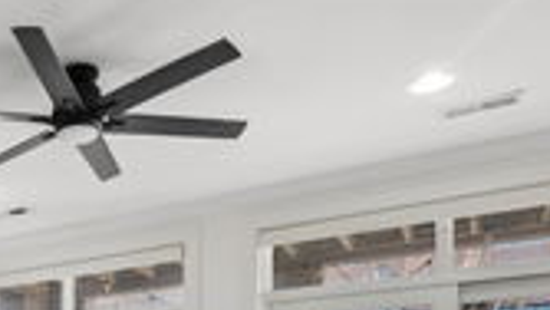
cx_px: -44
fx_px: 700
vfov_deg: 20.8
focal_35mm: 48
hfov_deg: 36.7
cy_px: 478
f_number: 8
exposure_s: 1/60
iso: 320
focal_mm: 16
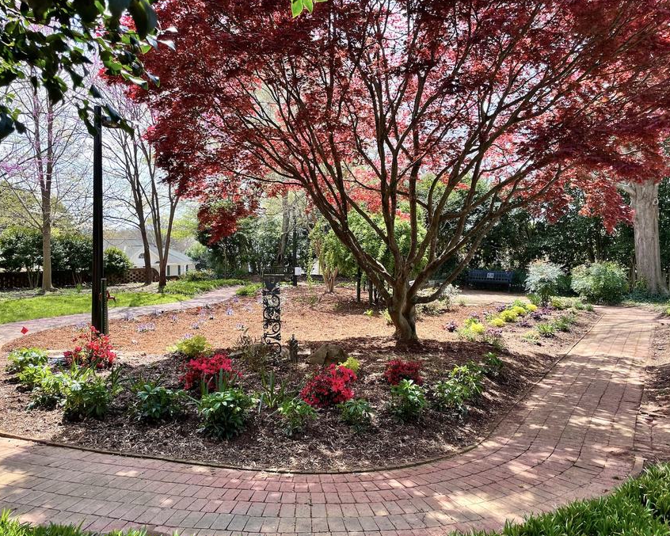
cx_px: 339
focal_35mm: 28
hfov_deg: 62.2
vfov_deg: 51.5
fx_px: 555
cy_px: 267
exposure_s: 1/686
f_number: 1.6
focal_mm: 4.2
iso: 32
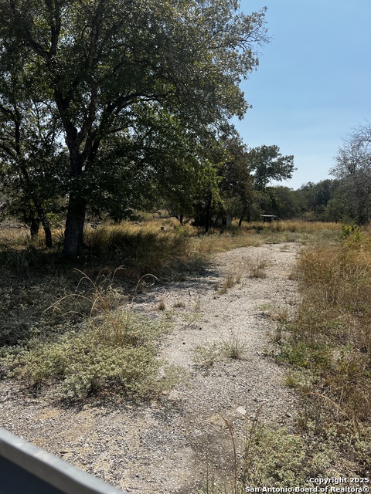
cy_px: 247
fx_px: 372
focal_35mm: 26
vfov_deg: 67.3
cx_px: 186
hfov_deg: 53.1
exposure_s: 1/4630
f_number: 1.5
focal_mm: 5.7
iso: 50
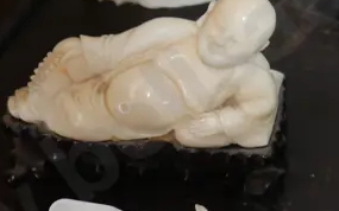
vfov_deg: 7.1
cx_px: 328
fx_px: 1690
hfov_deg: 11.4
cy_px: -12
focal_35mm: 183
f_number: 5.2
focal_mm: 24
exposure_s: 1/60
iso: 640
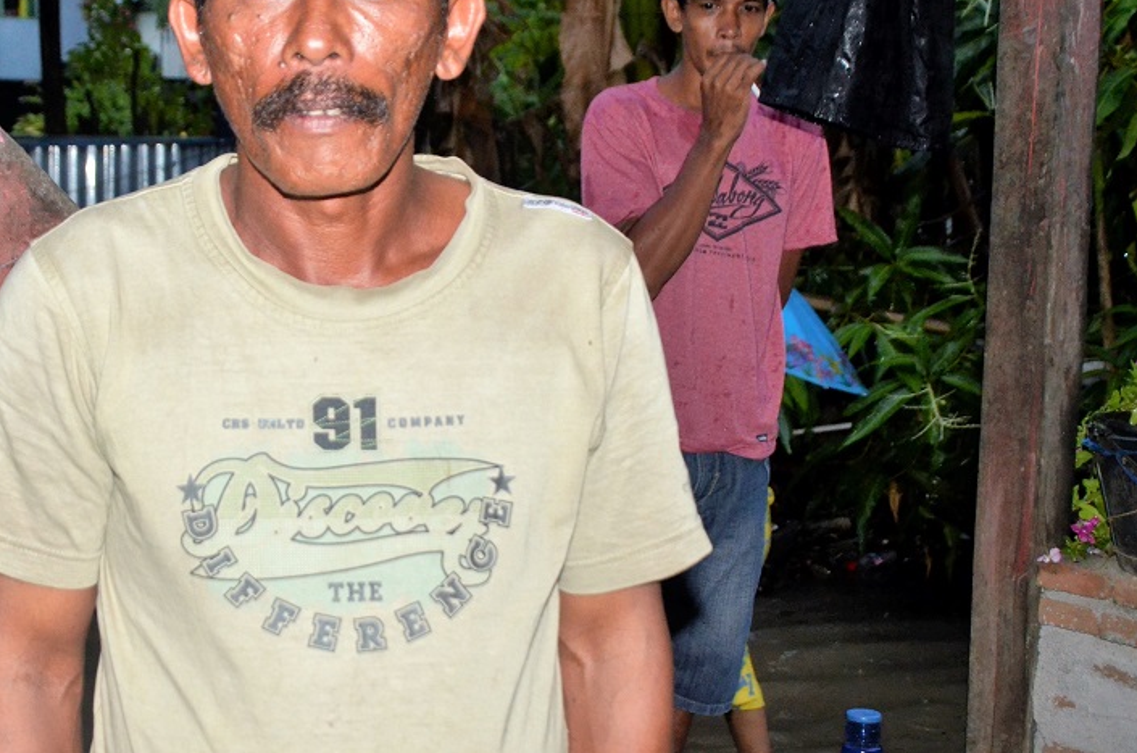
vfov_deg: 22.1
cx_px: 348
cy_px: 243
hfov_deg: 32.6
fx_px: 1923
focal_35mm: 61
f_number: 4.8
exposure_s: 1/60
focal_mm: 28
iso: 800
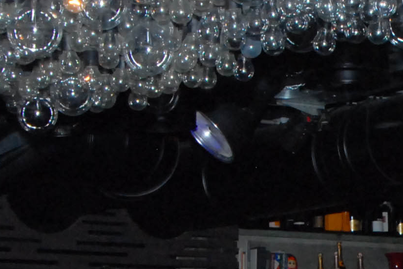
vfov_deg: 8.0
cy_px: 418
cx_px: 427
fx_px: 1894
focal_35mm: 169
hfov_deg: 12.0
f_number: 7.1
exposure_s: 1/60
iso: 1000
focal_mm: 24
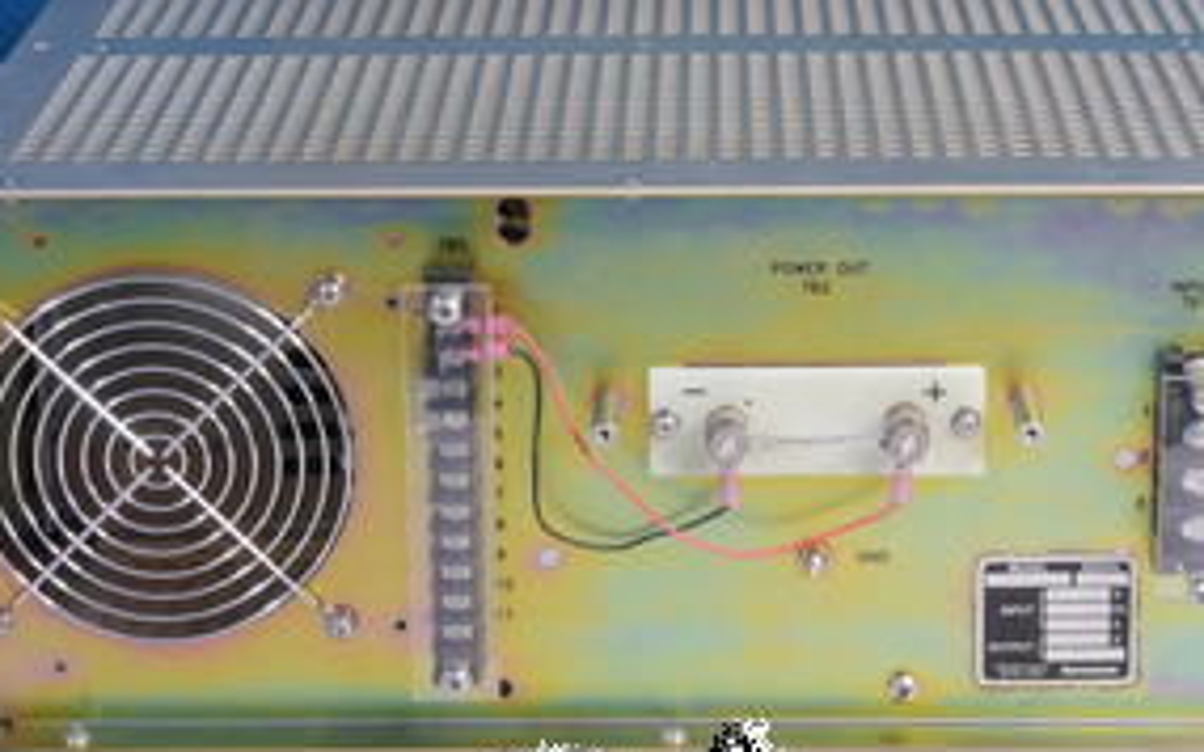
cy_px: 325
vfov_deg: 11.0
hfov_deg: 17.5
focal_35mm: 119
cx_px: 642
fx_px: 3904
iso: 800
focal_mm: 40
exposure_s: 1/1.3
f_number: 22
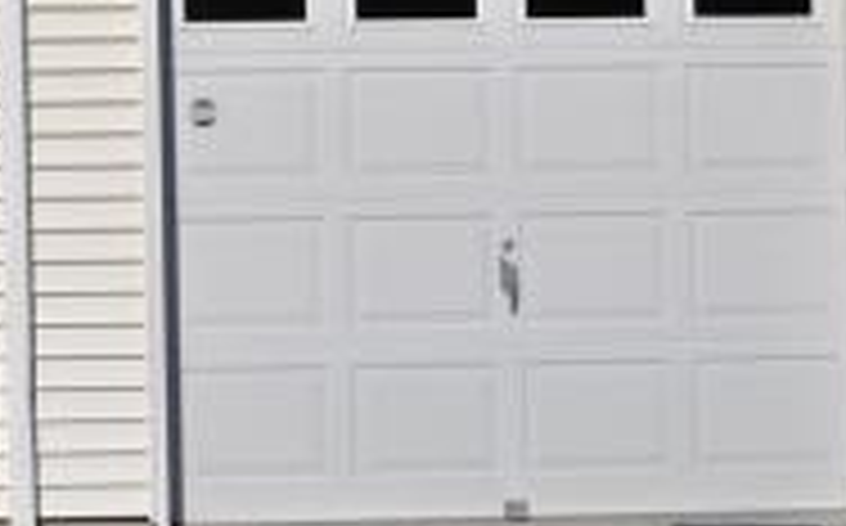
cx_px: -29
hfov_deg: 22.5
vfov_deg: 14.7
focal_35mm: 88
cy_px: 72
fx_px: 2027
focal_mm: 24
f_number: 13
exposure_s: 1/640
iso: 200
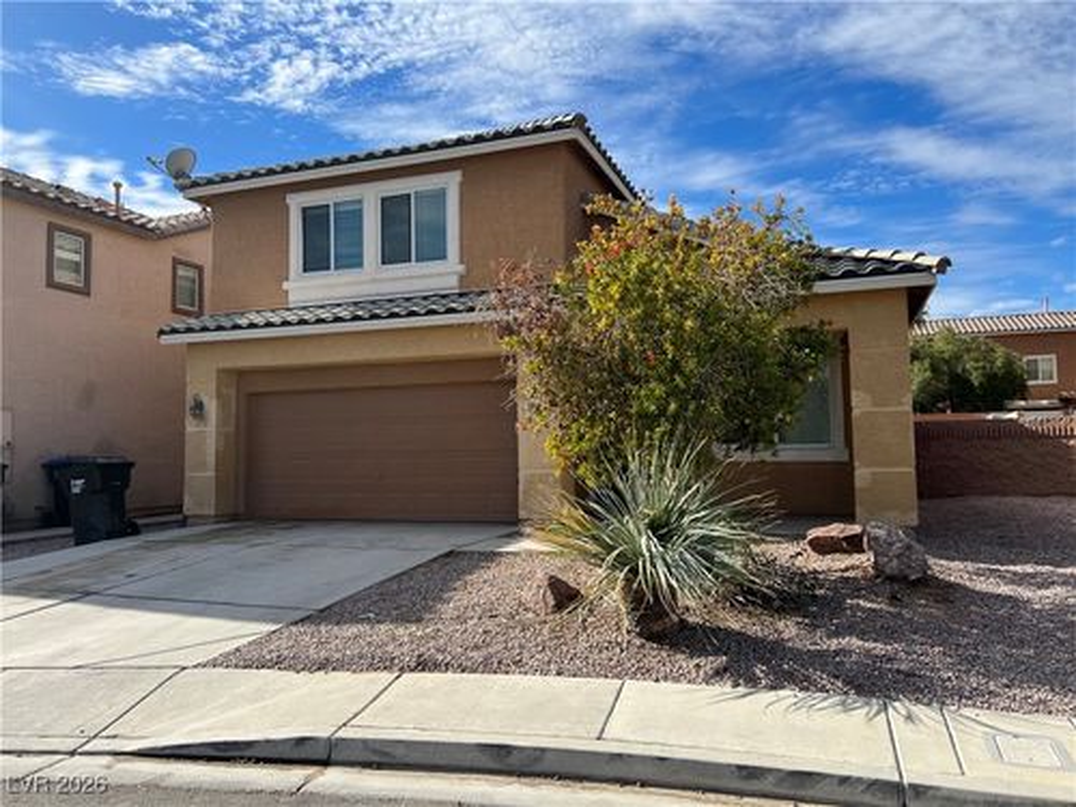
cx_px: 538
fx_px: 808
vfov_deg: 53.1
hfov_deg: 67.3
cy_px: 404
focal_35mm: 26
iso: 50
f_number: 1.5
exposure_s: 1/3968
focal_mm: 5.7
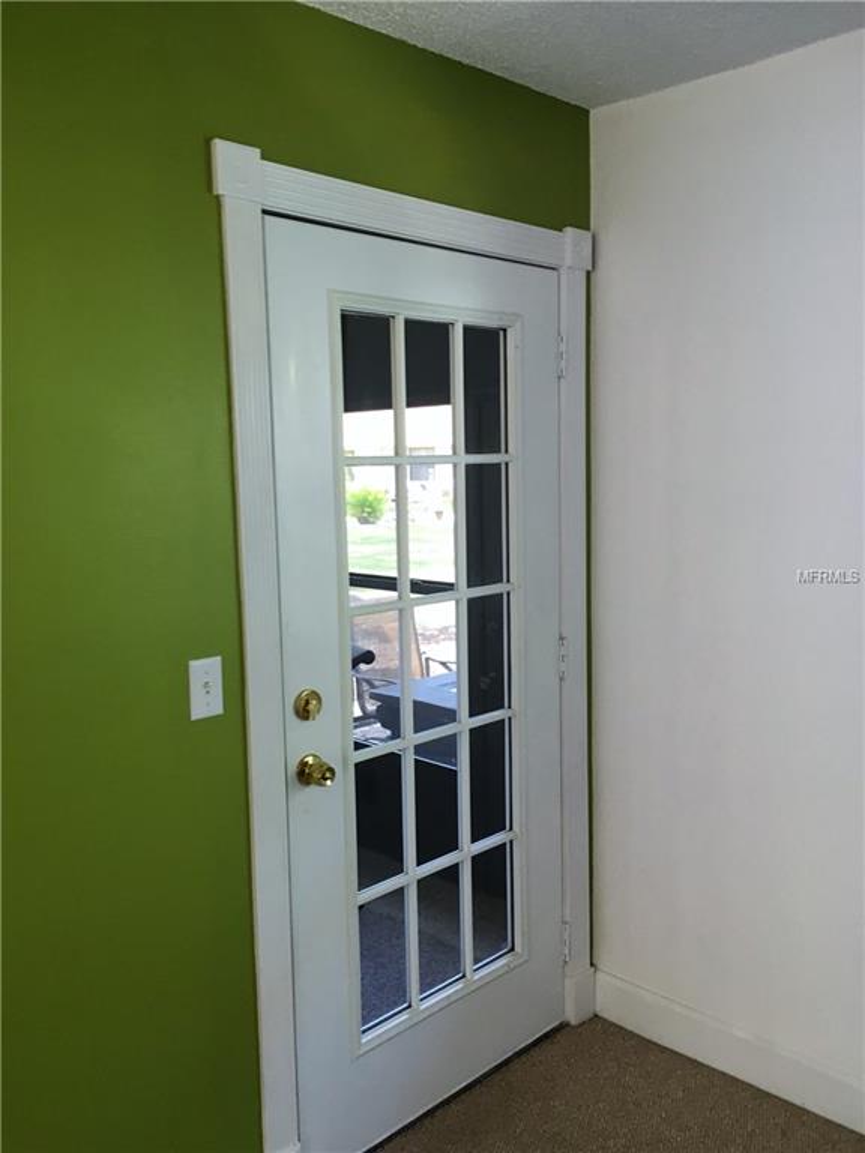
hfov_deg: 48.2
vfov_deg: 61.7
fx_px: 966
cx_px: 432
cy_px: 576
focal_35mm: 29
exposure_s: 1/30
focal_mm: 4.15
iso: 64
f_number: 2.2
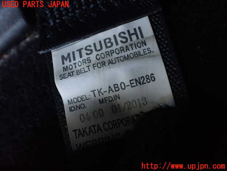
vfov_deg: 46.8
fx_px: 197
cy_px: 86
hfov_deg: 60.0
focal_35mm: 30
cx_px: 114
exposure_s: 1/60
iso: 800
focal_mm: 5.4
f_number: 2.3
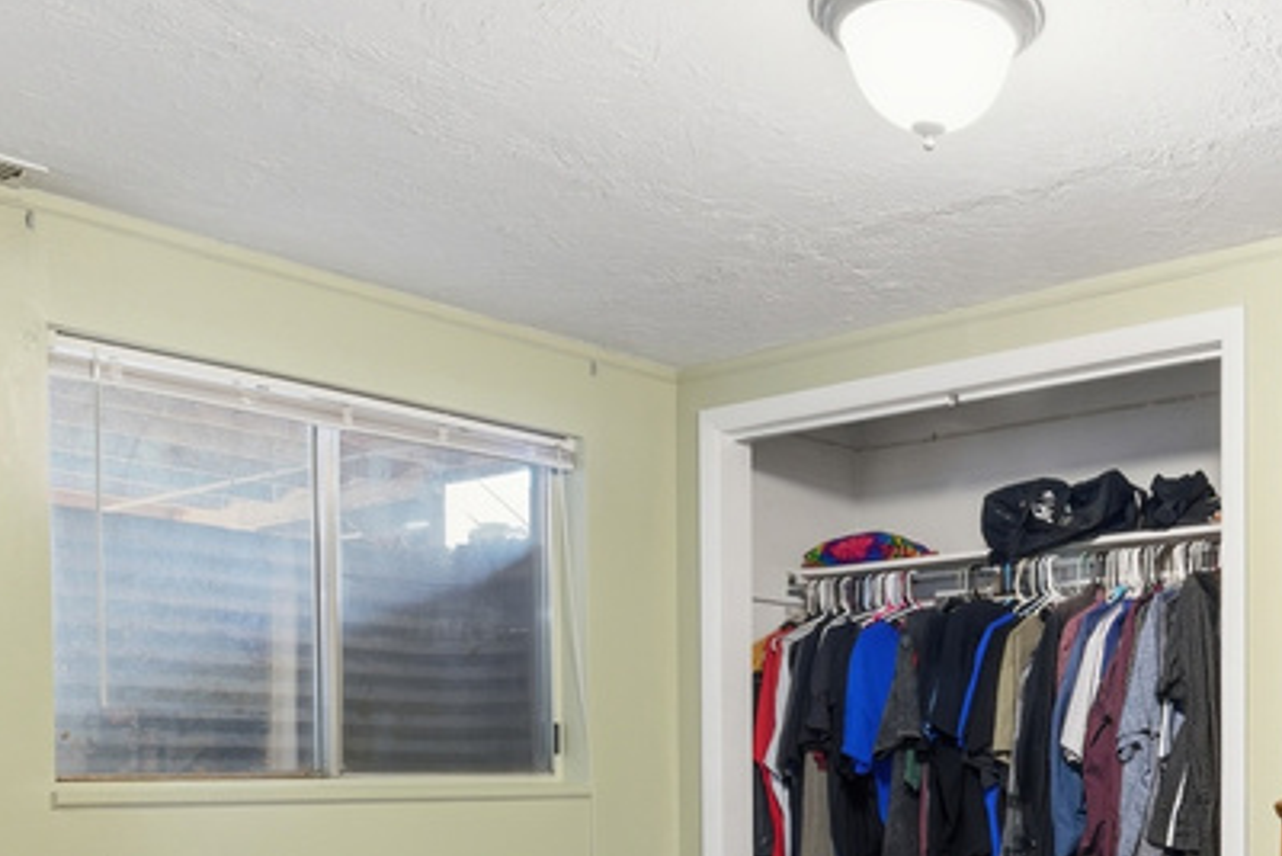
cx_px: 1096
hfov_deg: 44.1
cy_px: 769
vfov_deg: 31.2
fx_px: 1461
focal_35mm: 41
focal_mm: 16
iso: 100
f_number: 10
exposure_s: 1
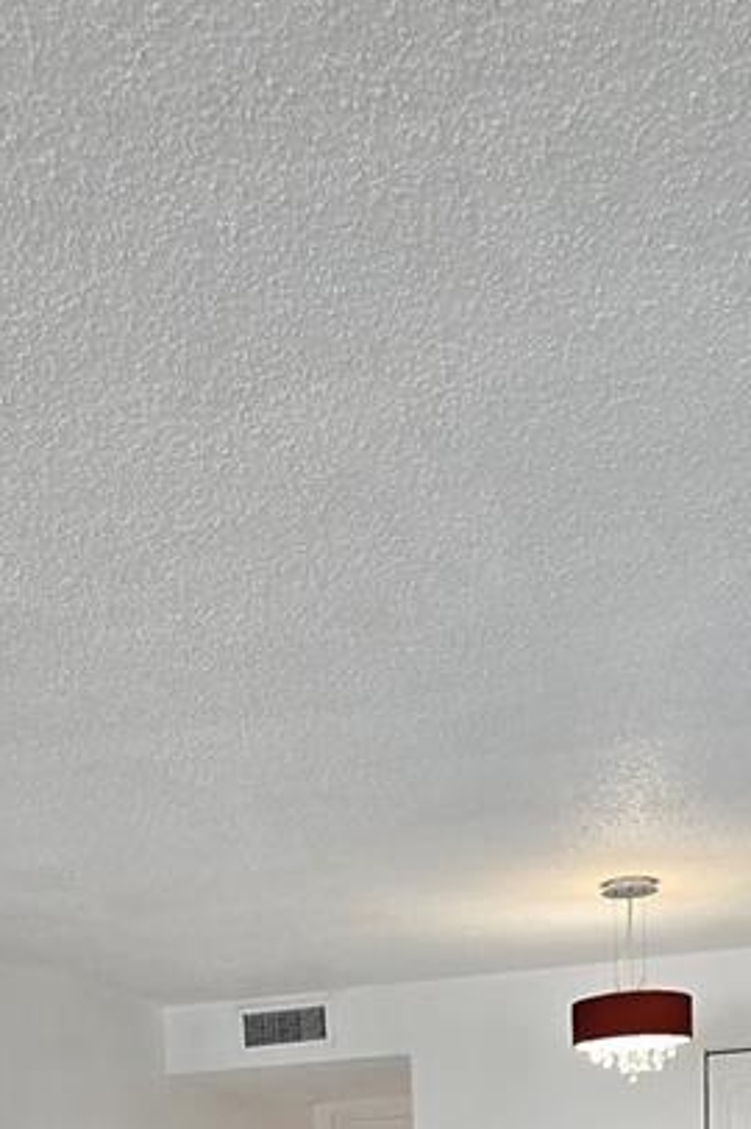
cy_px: 1427
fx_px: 1254
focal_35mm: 40
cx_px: 401
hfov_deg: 33.3
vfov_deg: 35.3
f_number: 2.2
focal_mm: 2.2
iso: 125
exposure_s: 1/60
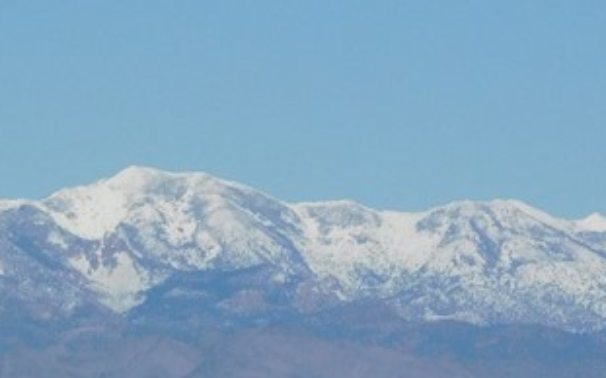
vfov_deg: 1.9
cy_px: 399
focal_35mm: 706
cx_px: 33
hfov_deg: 3.0
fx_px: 11654
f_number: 10.8
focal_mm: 35.9
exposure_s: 1/400
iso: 125
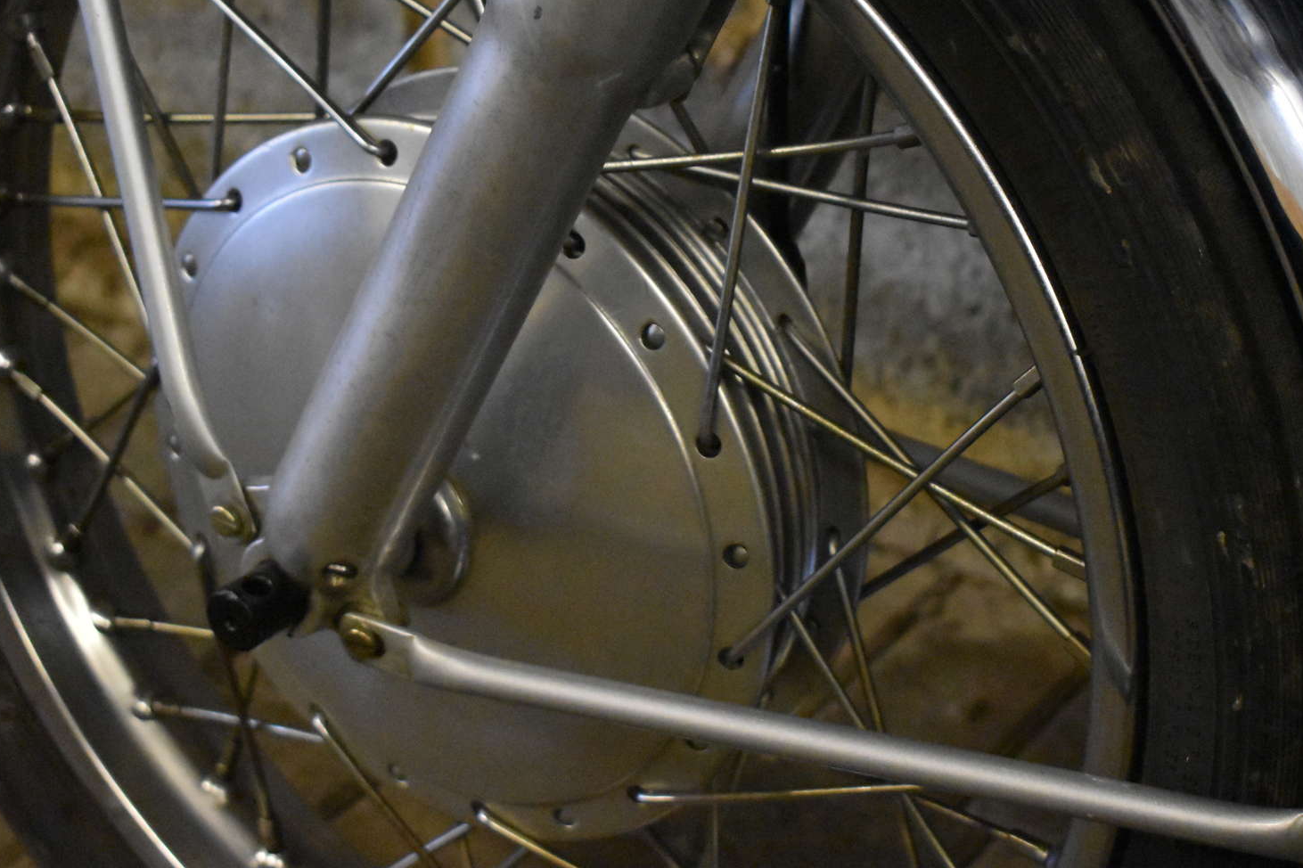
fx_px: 2822
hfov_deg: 26.0
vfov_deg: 17.5
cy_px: 428
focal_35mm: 78
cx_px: 764
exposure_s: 1/125
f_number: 4.8
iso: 9000
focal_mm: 38
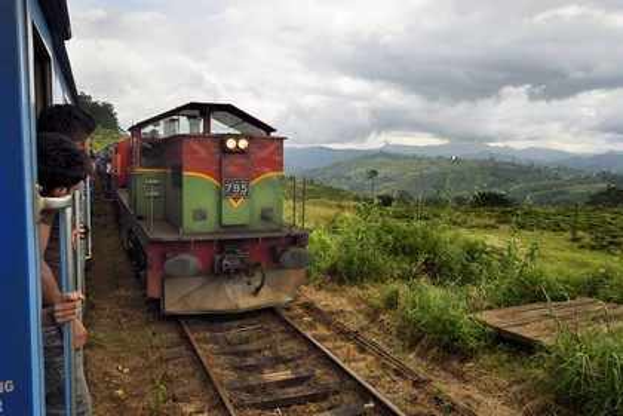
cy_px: 208
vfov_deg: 42.3
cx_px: 312
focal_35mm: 31
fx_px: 536
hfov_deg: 60.3
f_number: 10
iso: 800
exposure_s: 1/1000
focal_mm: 31
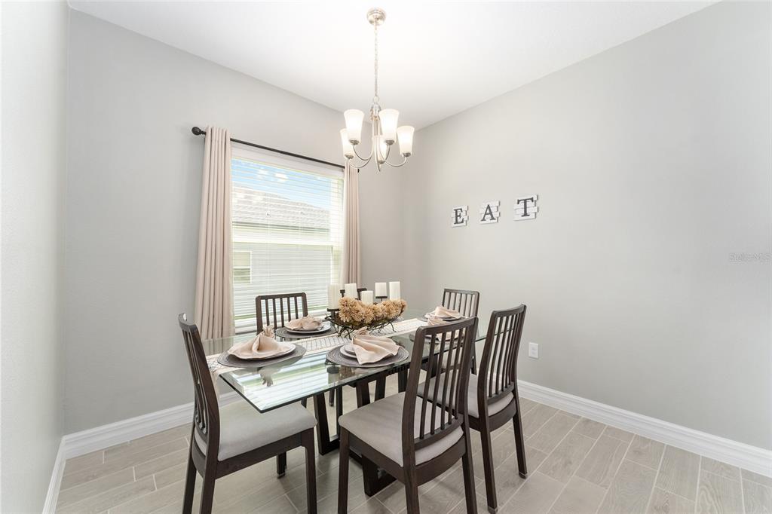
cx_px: 386
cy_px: 257
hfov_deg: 104.3
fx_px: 300
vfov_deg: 81.2
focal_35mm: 14
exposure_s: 1/13
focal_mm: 14
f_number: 8
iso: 400
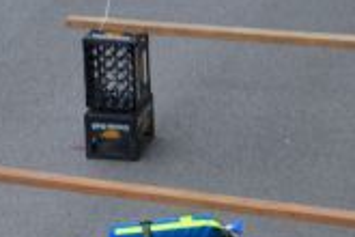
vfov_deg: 5.8
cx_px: 168
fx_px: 2327
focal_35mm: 236
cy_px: 349
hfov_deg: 8.7
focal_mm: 40
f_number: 4.5
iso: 800
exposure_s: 1/40
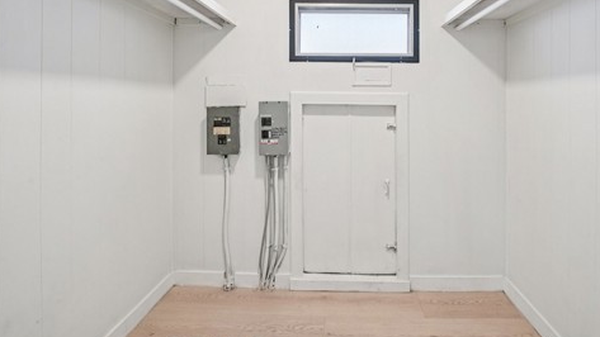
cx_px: 339
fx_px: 270
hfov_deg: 95.4
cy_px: 98
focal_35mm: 17
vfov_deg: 61.4
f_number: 8
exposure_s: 1/20
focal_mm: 12
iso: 400
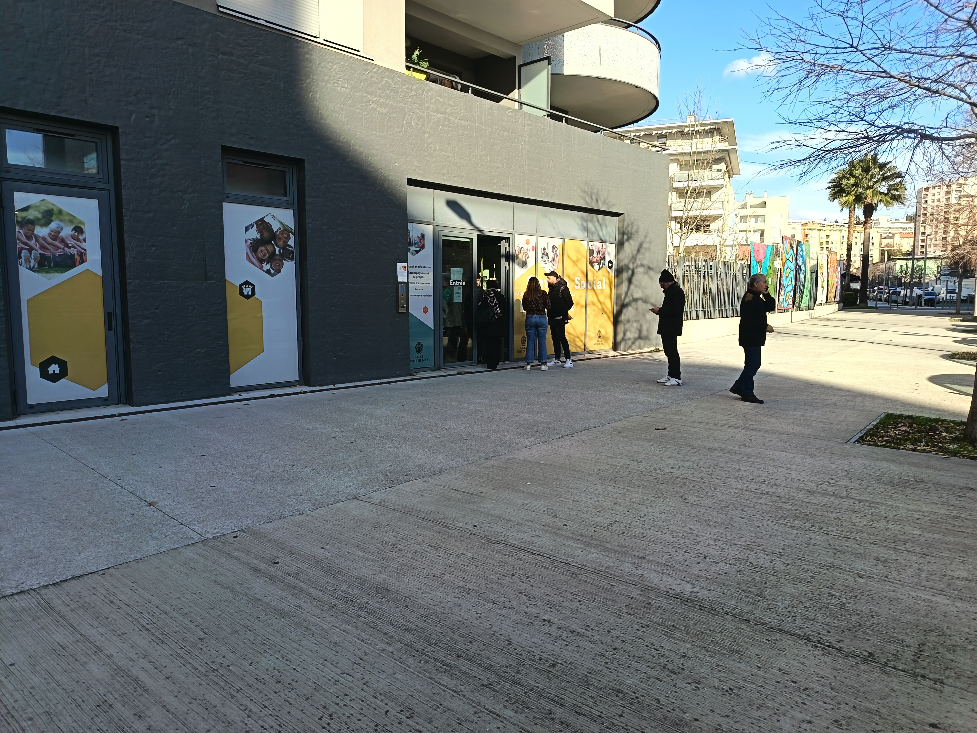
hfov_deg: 71.6
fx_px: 677
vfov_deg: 56.8
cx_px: 488
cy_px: 366
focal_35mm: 24
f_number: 1.75
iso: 100
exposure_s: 1/398
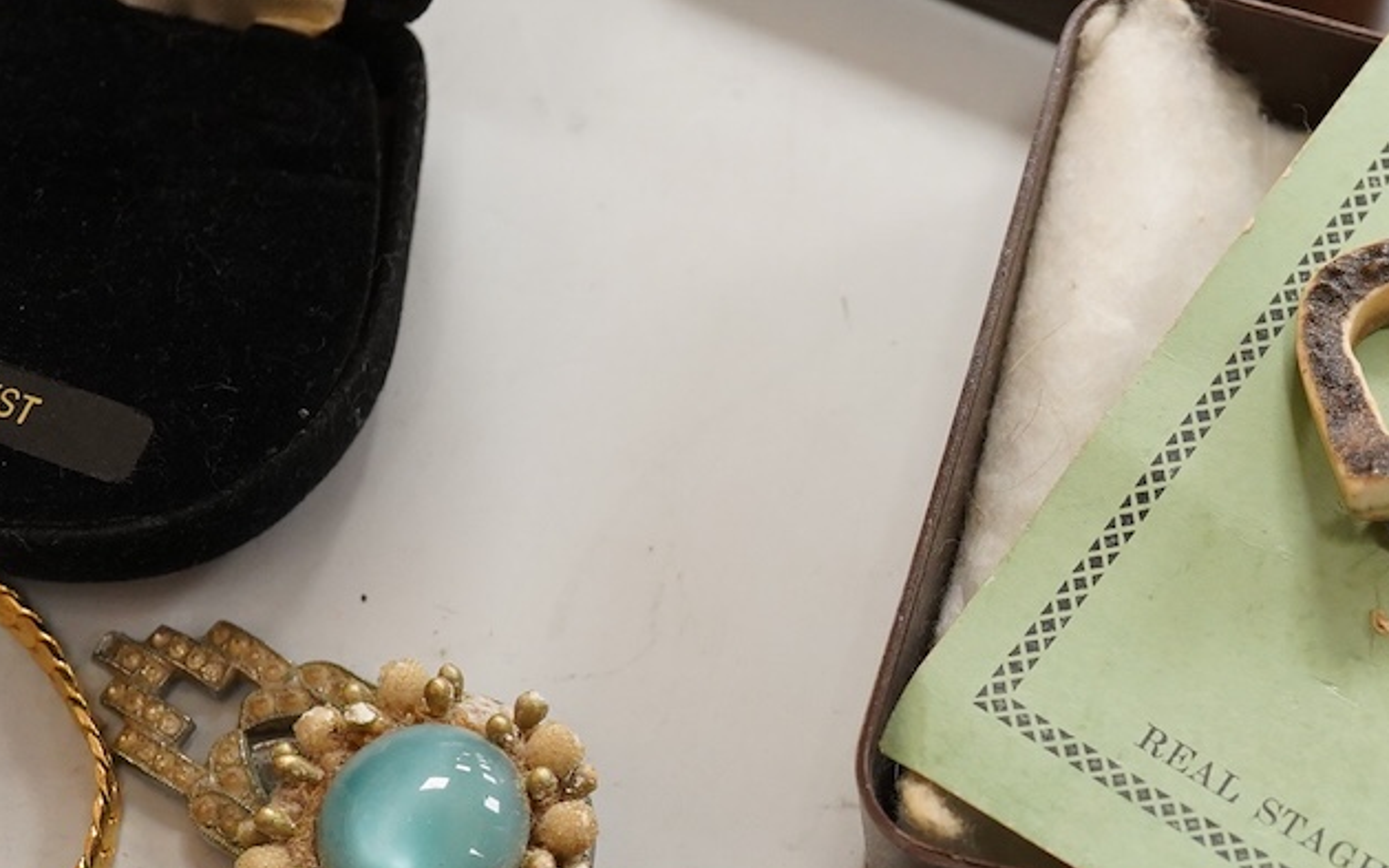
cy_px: 528
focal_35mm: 82
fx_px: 3104
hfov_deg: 24.8
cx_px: 1092
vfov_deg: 15.9
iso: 2500
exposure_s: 1/125
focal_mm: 30
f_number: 5
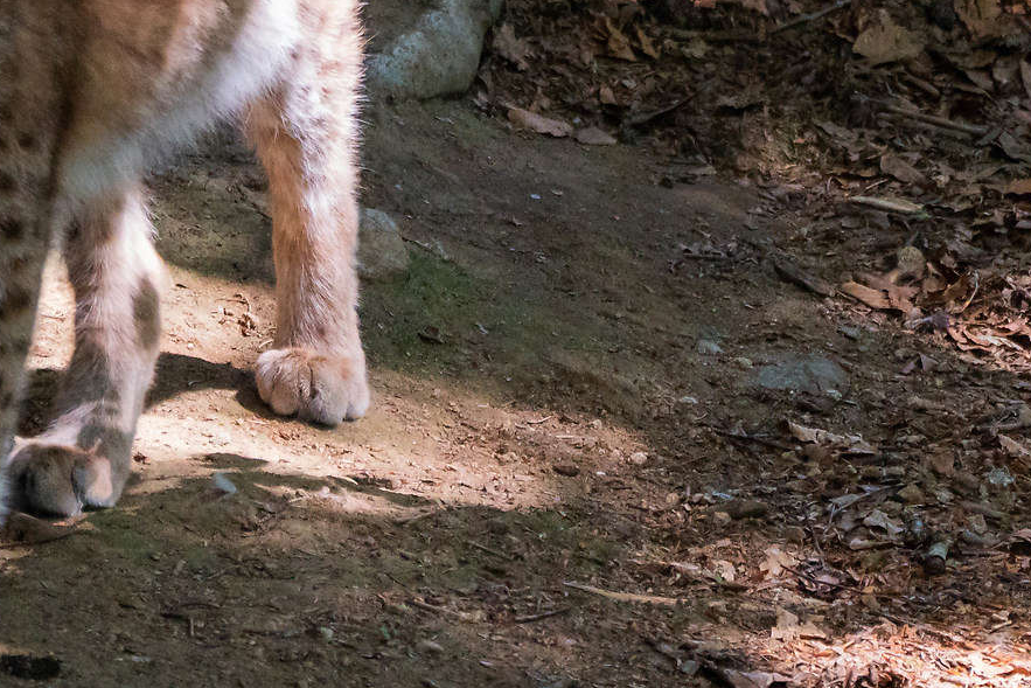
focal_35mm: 1631
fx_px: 46715
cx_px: 20
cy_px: -58
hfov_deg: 1.3
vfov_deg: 0.8
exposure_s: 1/500
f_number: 5.6
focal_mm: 400
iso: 5000
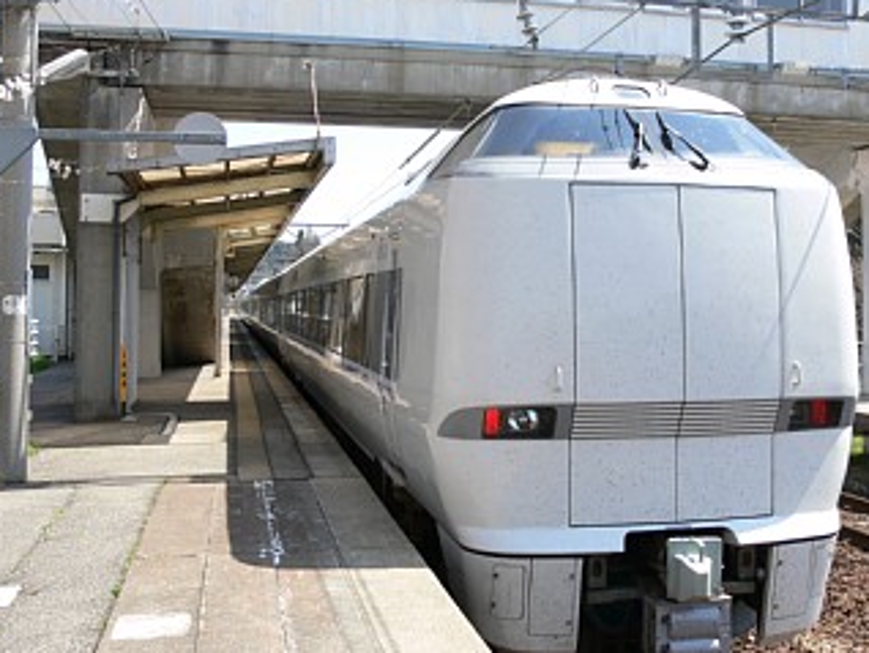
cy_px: 262
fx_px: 1105
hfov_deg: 42.7
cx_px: 514
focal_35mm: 44
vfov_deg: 32.8
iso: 80
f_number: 5.6
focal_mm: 7.4
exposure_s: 1/160
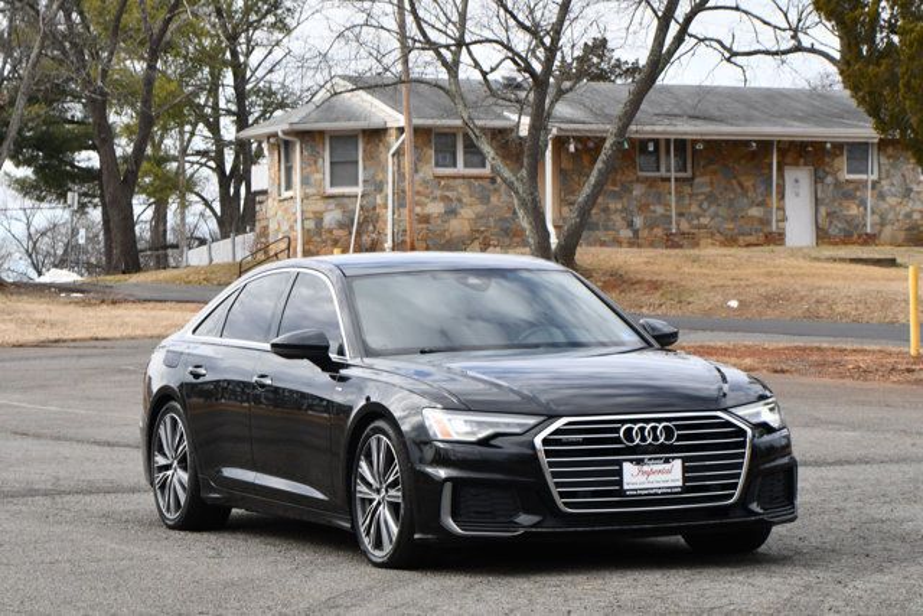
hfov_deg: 16.6
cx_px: 462
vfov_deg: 11.2
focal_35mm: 123
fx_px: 3154
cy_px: 308
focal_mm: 82
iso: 160
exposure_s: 1/250
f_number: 8
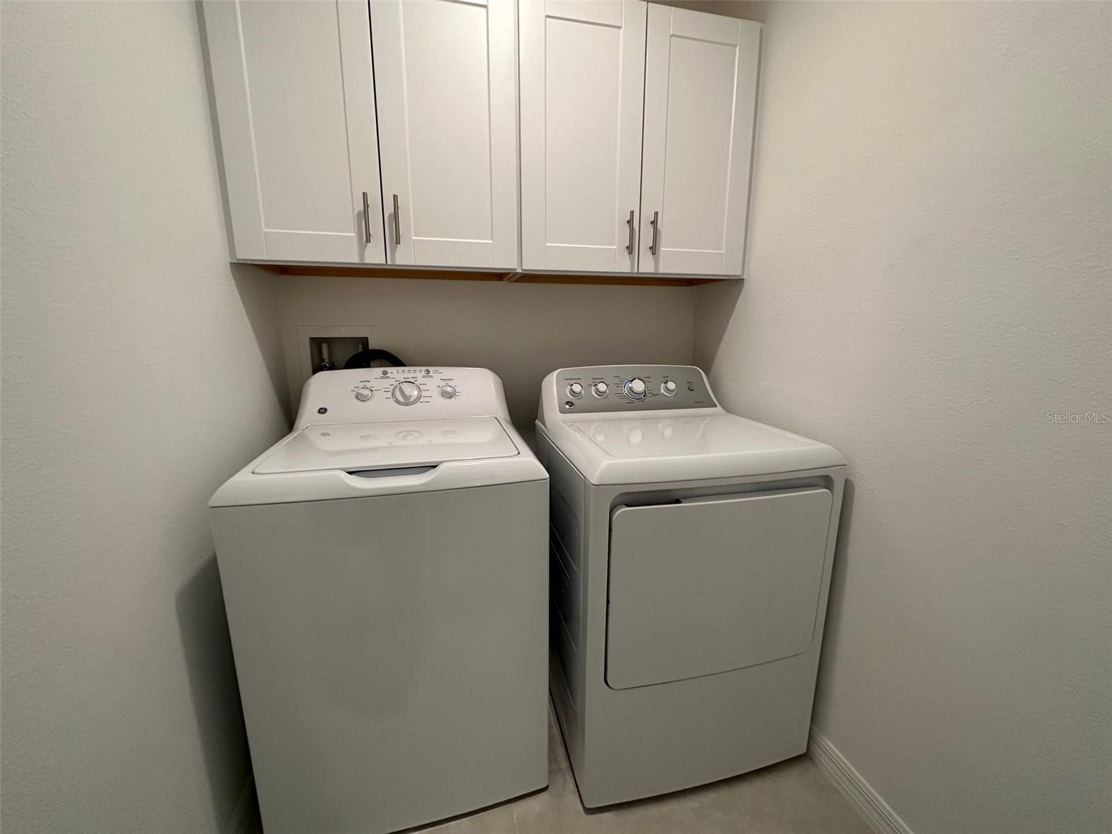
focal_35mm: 14
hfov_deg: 102.1
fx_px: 450
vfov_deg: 85.7
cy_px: 417
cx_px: 556
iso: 200
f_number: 2.2
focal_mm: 2.22
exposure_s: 1/120
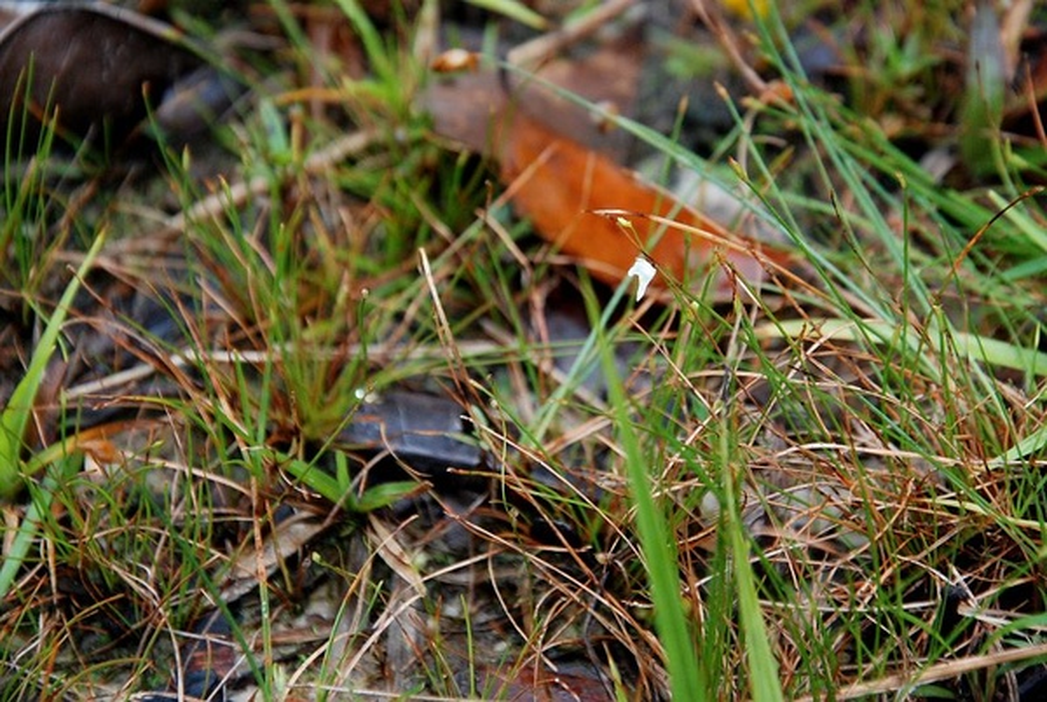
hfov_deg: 13.0
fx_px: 4587
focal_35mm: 158
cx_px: 524
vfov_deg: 8.7
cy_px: 351
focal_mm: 105
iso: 800
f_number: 8
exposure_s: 1/320
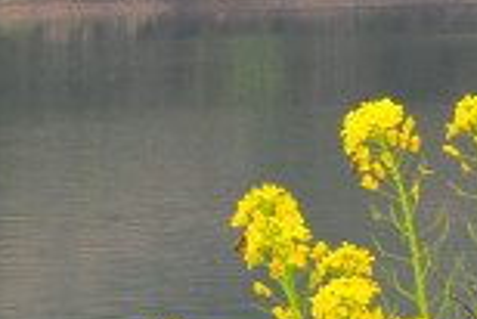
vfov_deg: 4.4
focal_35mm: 308
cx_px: -431
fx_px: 4089
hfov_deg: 6.5
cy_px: -195
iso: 320
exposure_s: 1/400
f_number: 10
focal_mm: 31
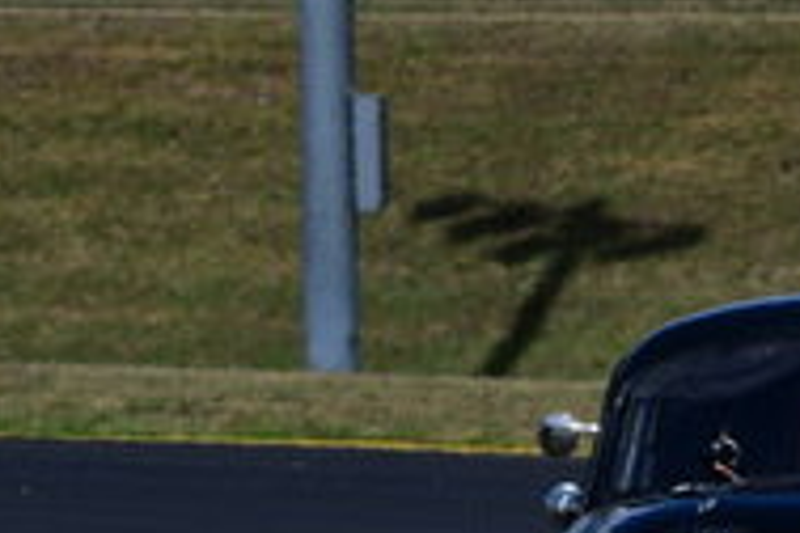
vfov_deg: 1.1
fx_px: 28242
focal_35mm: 1271
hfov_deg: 1.6
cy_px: 309
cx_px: 935
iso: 250
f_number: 14
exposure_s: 1/640
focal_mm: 200
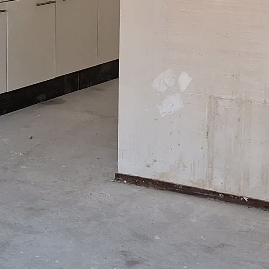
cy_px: 6
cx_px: 100
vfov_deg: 15.8
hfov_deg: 16.1
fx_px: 950
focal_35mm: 108
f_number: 1.8
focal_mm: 5.5
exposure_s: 1/100
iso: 200
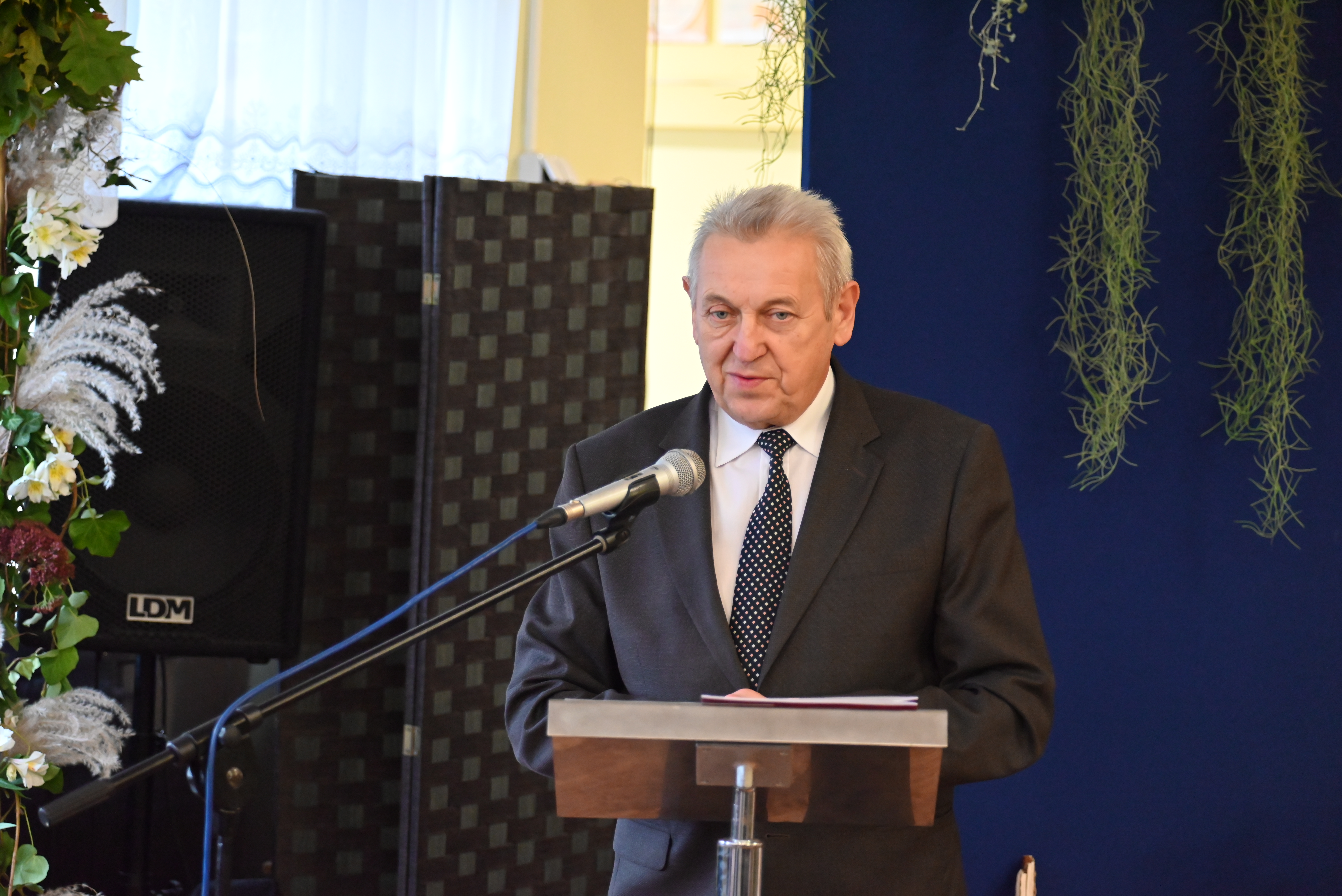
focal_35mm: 116
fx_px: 4326
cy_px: 448
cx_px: 671
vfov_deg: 11.8
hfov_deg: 17.6
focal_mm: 116
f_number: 5
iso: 6400
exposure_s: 1/60
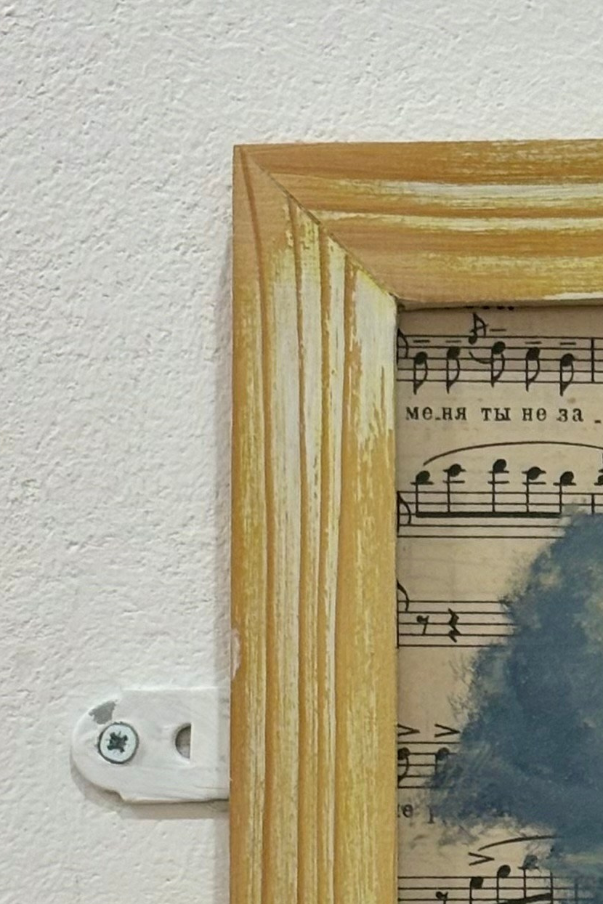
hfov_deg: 10.5
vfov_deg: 15.7
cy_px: 788
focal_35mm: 129
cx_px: 661
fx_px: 3239
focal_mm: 5.96
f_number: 1.6
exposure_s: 1/50
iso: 64
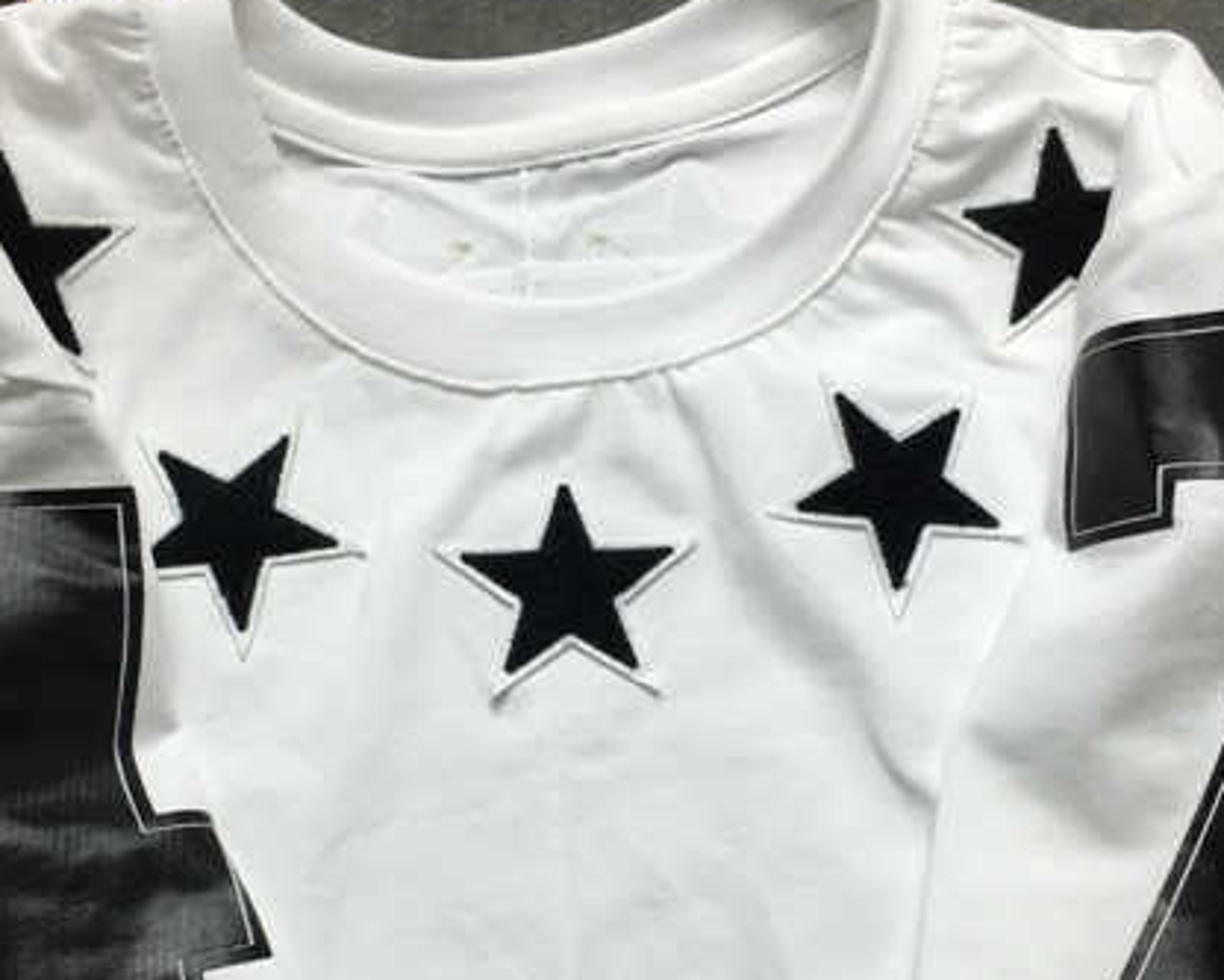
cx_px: 603
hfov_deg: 36.6
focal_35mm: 51
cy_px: 712
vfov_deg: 29.3
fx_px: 1848
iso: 32
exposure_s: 1/100
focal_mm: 4.15
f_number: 2.2
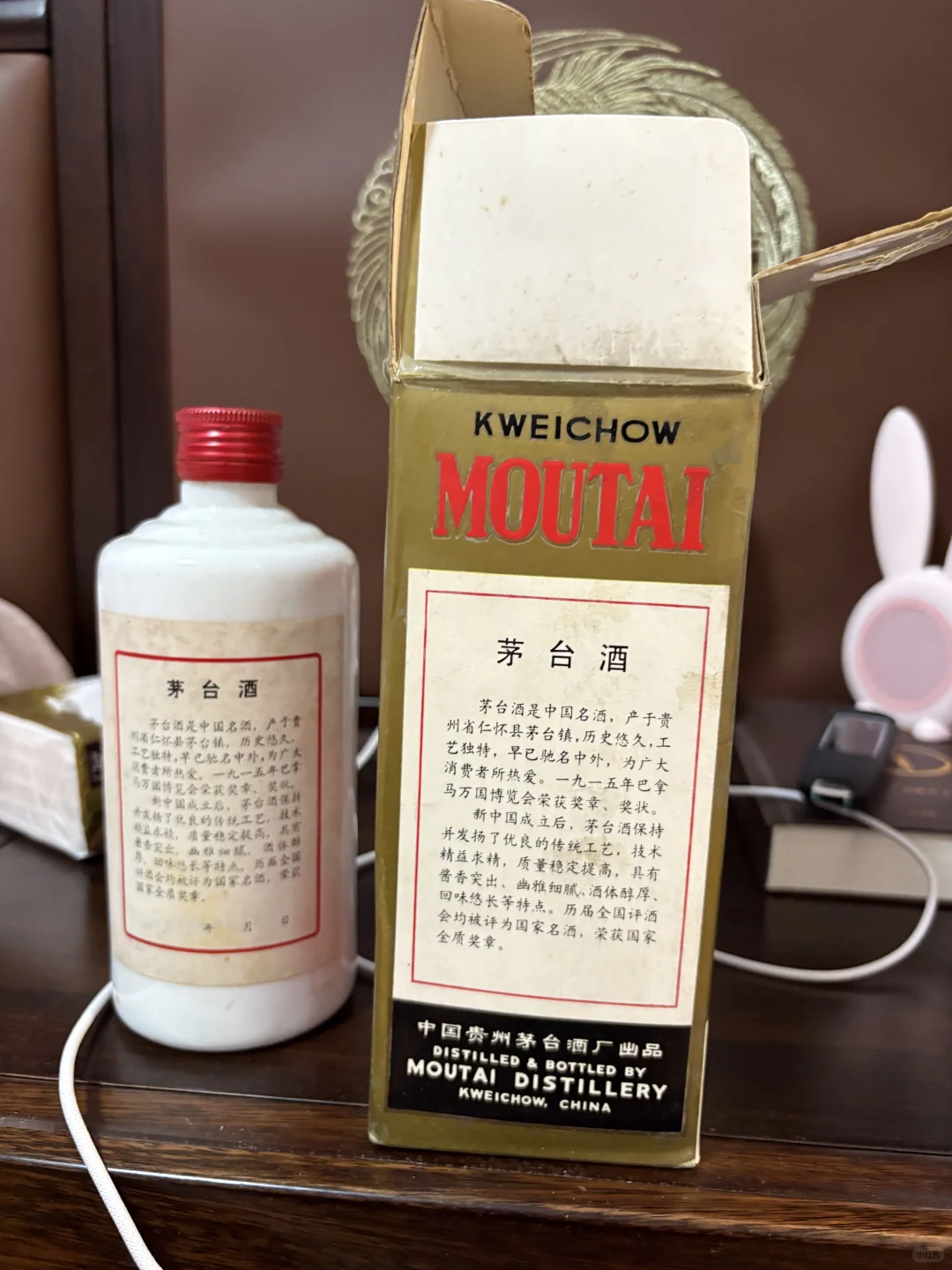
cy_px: 635
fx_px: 953
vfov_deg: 67.3
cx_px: 476
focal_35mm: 26
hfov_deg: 53.1
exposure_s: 1/33
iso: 400
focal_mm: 5.96
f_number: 1.6
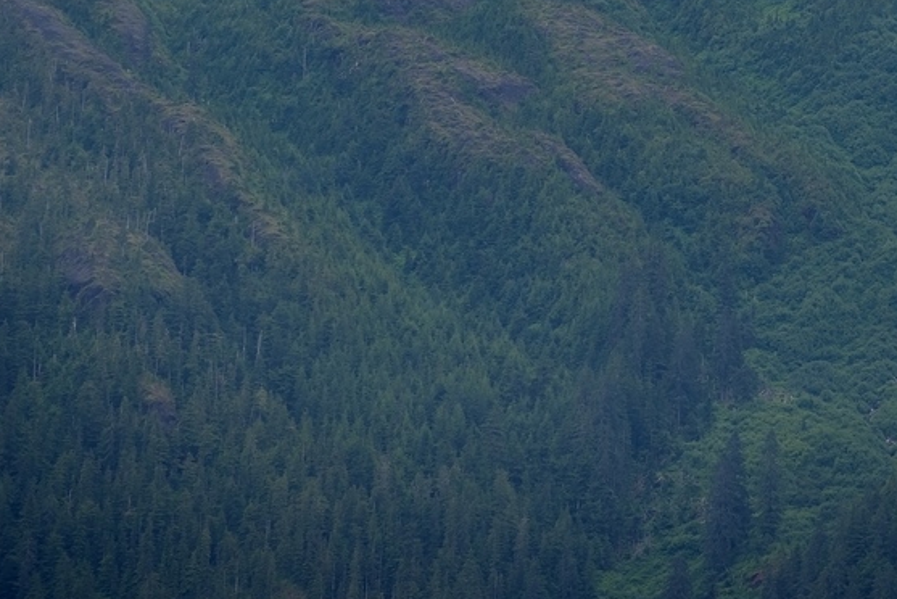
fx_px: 10595
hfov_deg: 4.8
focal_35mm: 425
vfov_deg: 3.2
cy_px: -64
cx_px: 622
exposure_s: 1/400
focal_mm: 185
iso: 100
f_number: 5.6
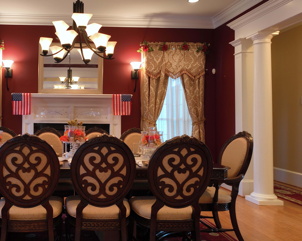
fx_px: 313
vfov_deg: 42.2
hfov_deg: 49.6
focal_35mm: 35
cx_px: 77
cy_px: 111
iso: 130
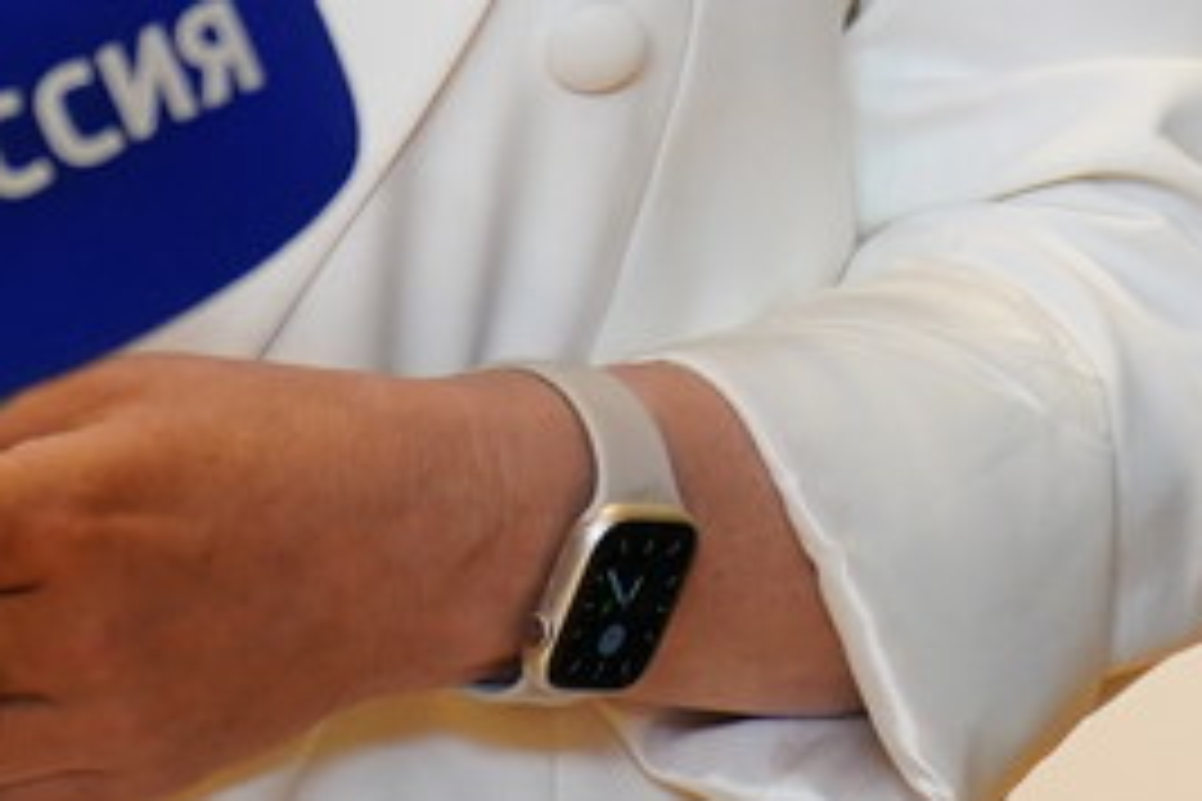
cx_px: 1436
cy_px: -1271
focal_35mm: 672
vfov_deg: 2.0
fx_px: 22436
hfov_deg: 3.1
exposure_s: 1/400
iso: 1600
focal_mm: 112
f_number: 2.8
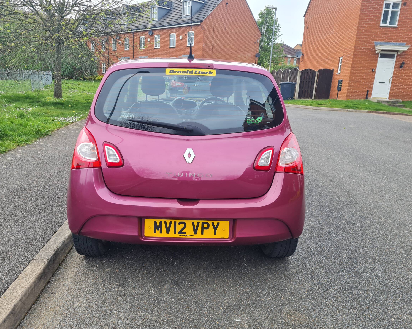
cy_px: 170
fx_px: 341
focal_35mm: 28
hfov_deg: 62.1
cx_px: 186
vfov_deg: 51.5
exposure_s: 1/604
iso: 50
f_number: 1.8
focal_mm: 5.4
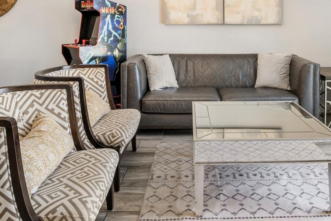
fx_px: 294
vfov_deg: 38.6
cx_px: 203
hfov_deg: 58.2
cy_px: 26
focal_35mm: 32
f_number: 9
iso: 100
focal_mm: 11
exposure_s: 1/1.25
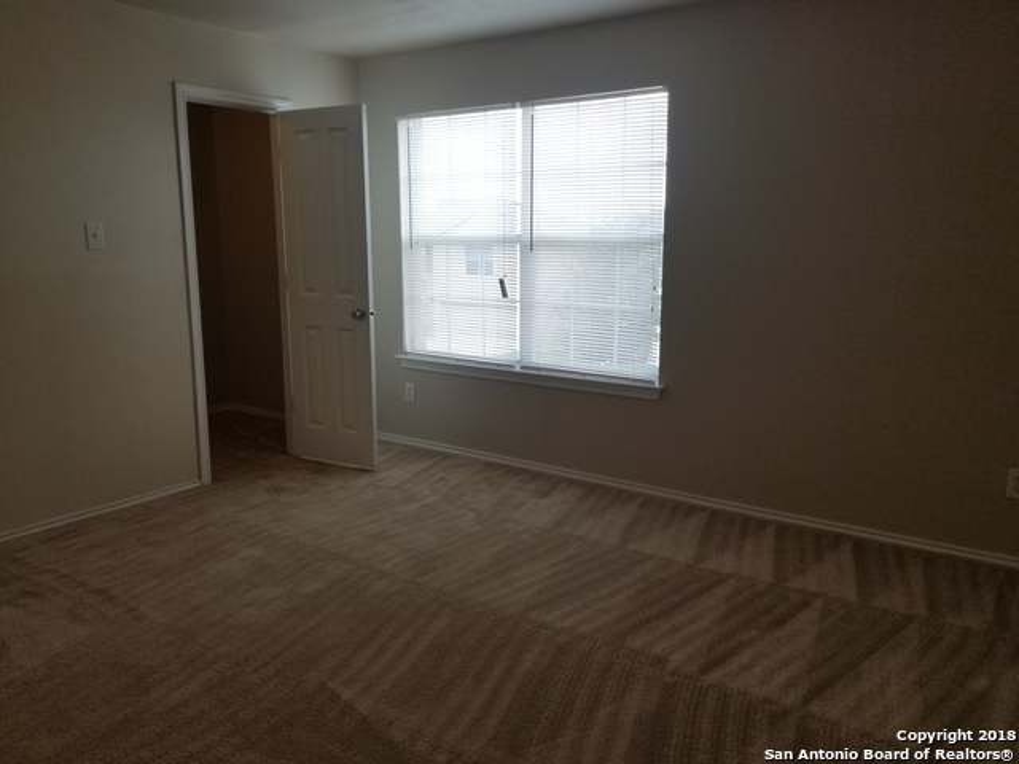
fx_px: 765
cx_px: 510
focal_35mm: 26
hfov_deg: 67.3
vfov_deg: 53.1
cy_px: 382
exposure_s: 1/140
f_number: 1.7
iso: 50
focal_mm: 4.25
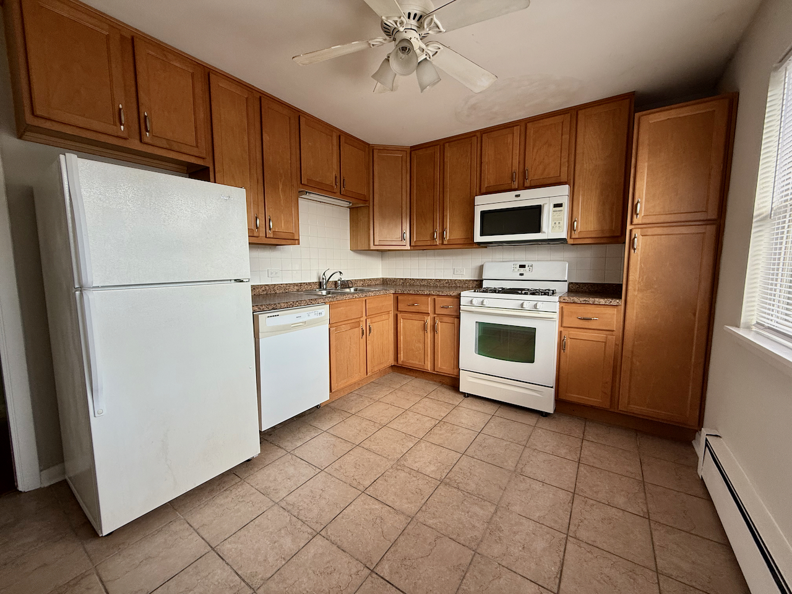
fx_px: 320
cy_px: 297
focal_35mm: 14
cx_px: 396
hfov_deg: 102.1
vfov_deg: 85.7
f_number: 2.2
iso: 80
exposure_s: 1/99
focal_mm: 2.22
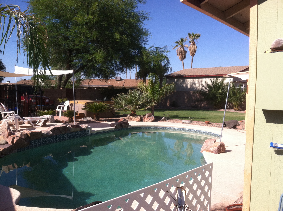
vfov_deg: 40.6
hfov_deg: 52.7
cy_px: 106
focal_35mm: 35
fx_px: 286
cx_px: 142
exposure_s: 1/1000
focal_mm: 3.85
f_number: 2.8
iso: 80
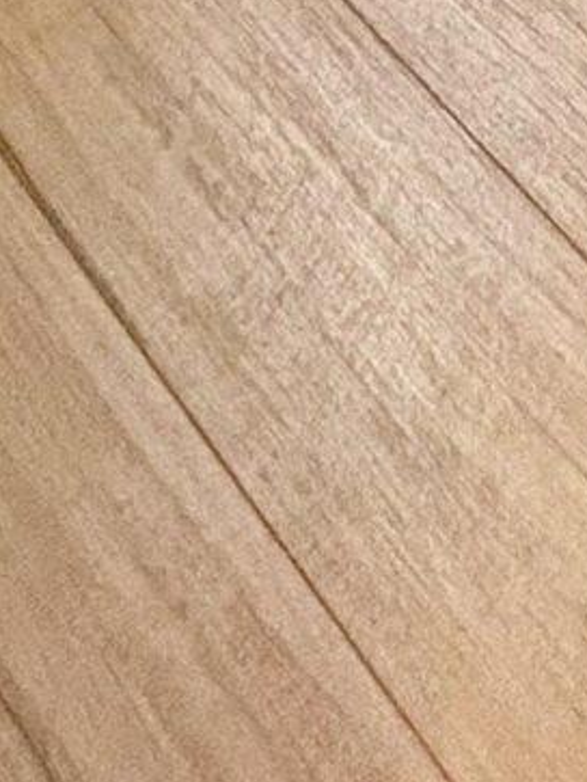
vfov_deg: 11.1
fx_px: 2010
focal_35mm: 89
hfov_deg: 15.9
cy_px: -1637
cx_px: 721
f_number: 2.2
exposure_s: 1/60
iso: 500
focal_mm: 2.22
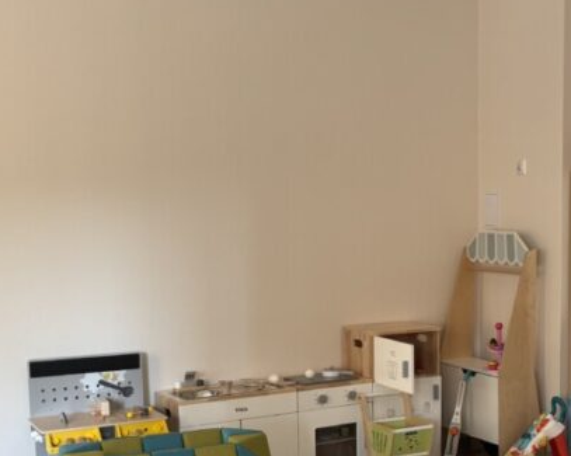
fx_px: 996
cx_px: 553
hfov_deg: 30.1
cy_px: 323
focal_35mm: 59
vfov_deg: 25.6
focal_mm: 6.76
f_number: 1.78
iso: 160
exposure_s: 1/121
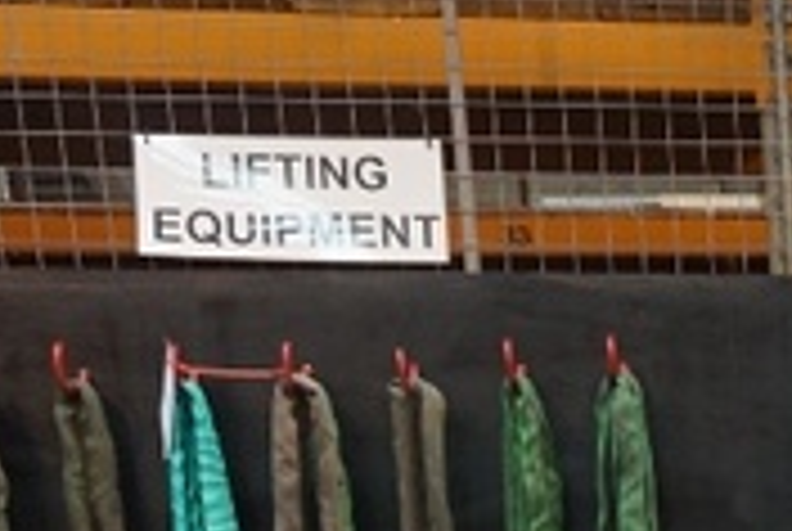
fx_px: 2160
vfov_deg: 12.5
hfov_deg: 17.4
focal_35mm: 98
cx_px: 1364
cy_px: 1022
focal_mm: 16
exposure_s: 1/160
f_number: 4
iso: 1000
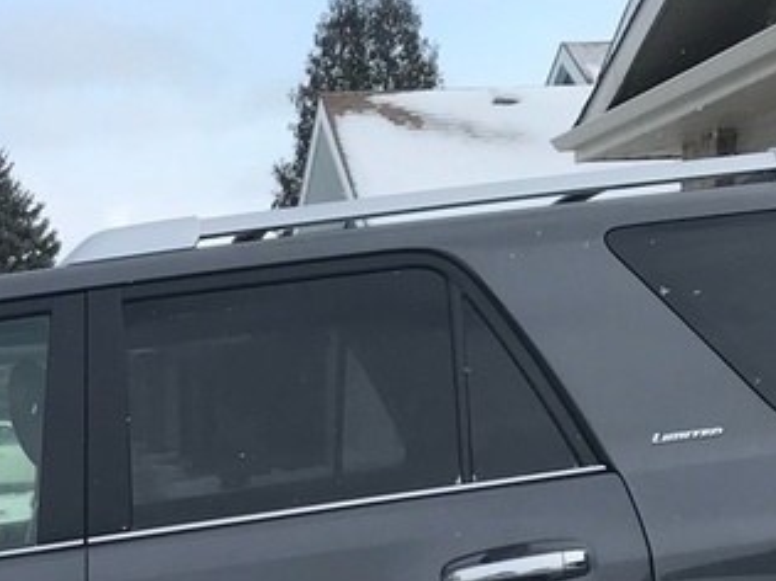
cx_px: 15
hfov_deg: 20.9
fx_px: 2039
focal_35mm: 91
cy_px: 862
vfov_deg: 15.1
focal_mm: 3.99
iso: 20
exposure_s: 1/912
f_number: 1.8
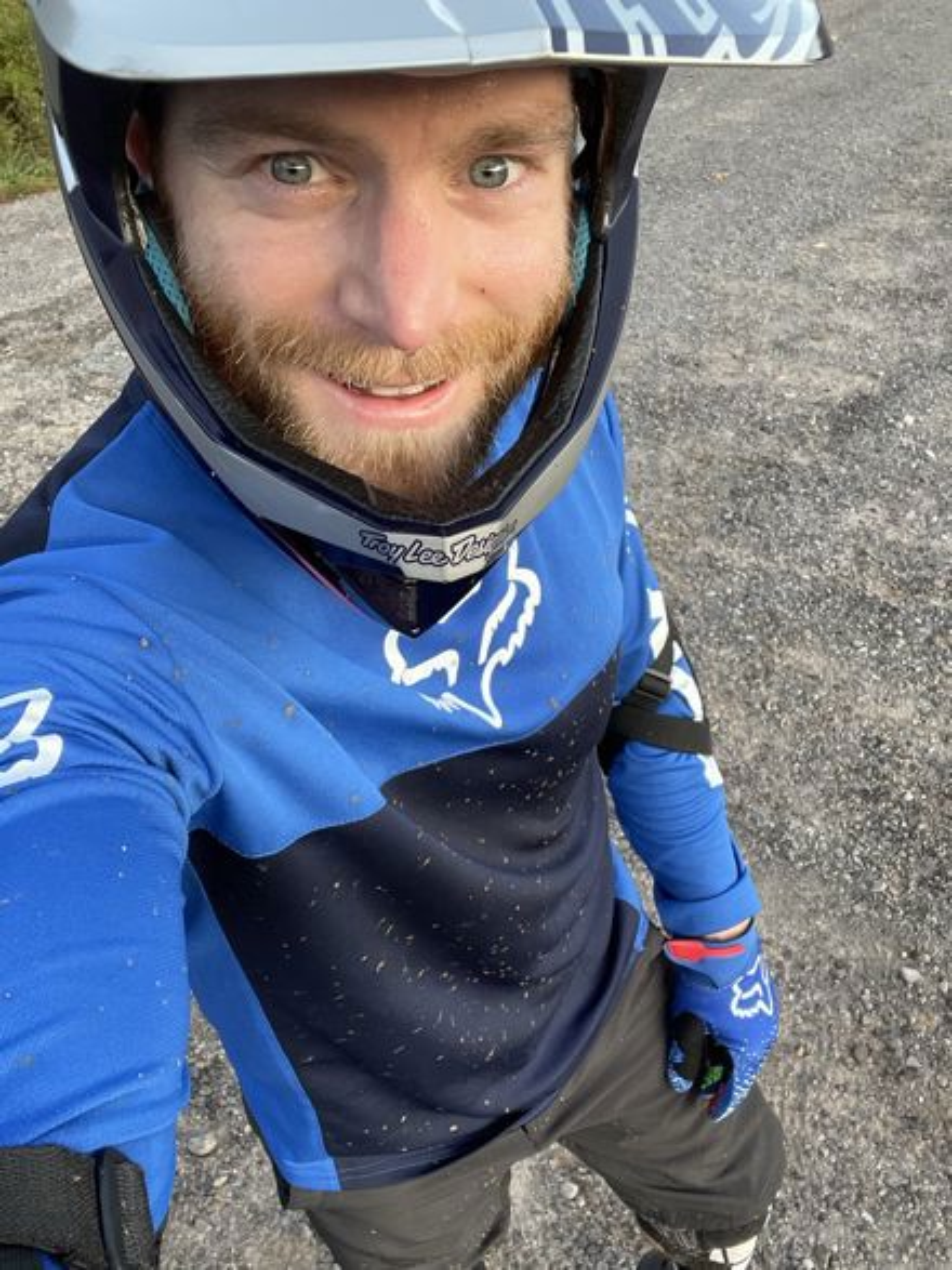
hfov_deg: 46.8
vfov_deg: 60.0
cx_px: 476
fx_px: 1100
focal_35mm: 30
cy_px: 635
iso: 80
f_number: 2.2
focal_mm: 2.71
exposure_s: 1/121
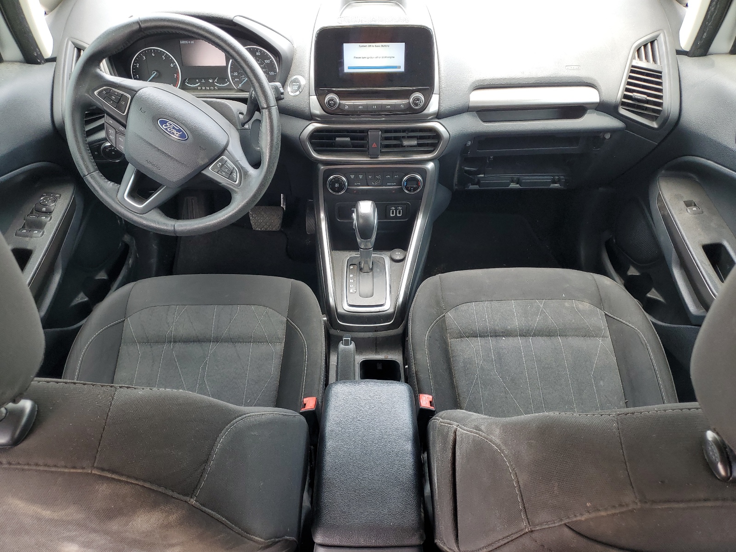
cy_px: 276
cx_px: 368
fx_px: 553
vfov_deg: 53.1
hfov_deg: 67.3
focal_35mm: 26
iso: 52
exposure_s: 1/120
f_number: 1.5
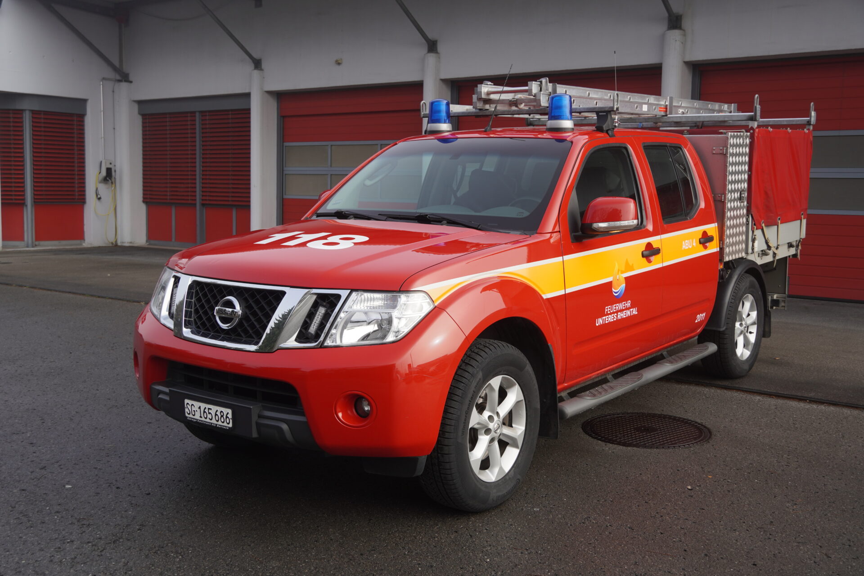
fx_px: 972
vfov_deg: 33.0
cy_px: 288
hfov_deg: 47.9
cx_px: 432
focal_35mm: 40
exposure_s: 1/200
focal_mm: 27
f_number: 4.5
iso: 100
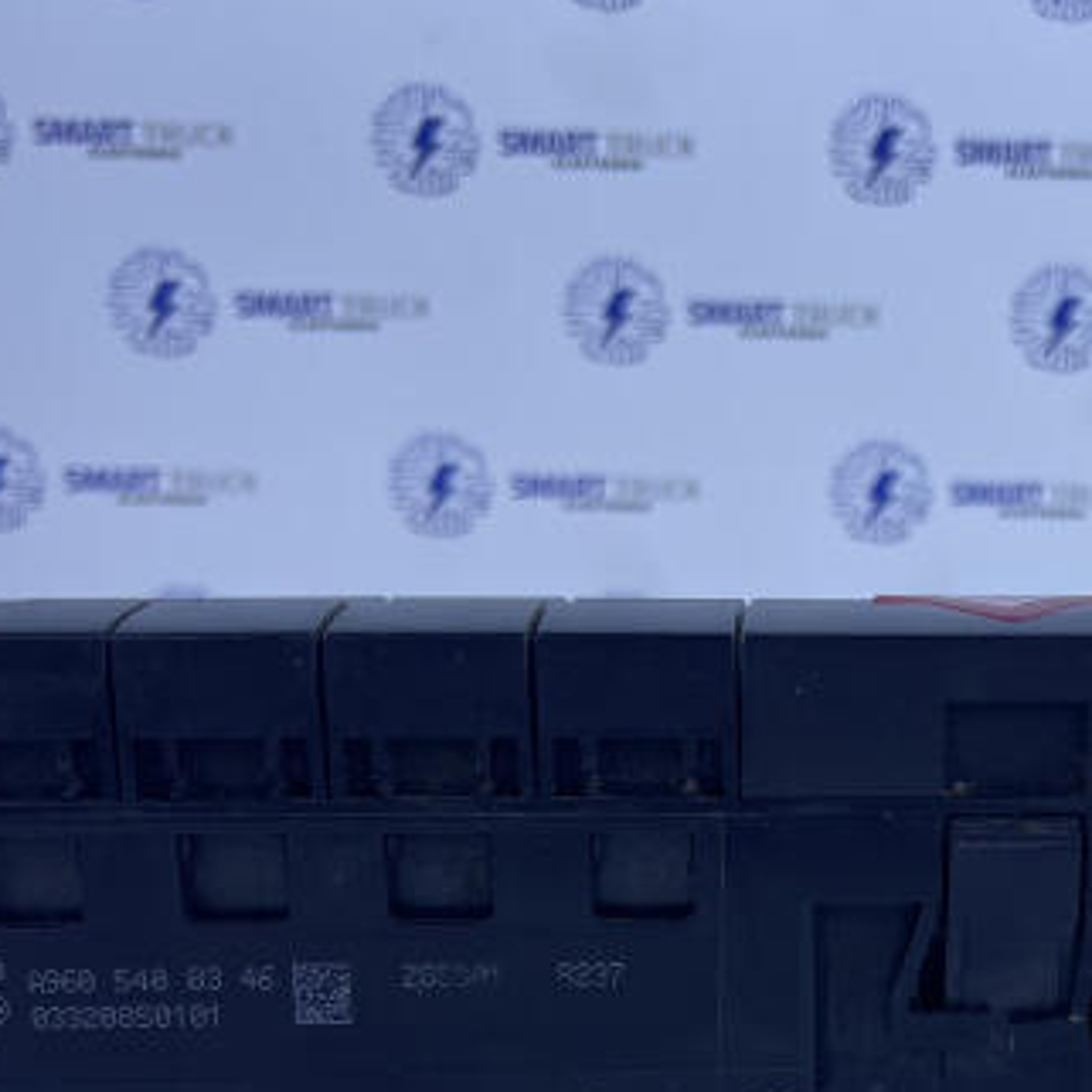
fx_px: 1963
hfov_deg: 29.9
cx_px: 959
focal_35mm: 55
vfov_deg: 30.1
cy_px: 929
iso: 64
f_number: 1.6
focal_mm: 5.1
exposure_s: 1/100
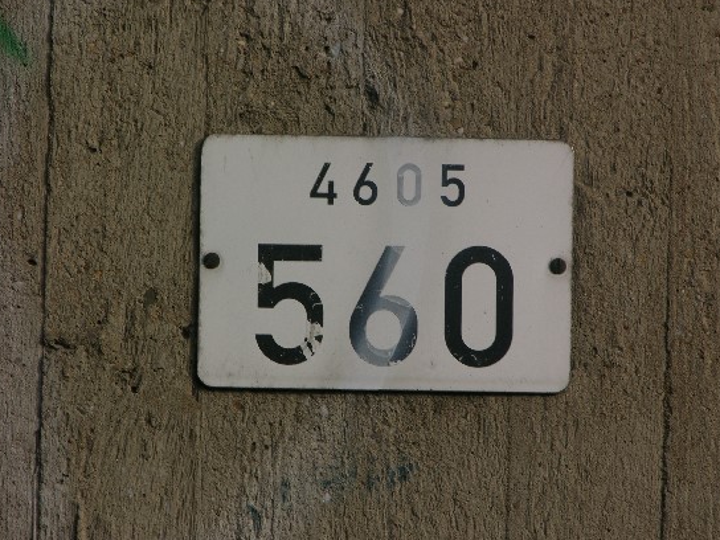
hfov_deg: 6.6
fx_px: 6281
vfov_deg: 4.9
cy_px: 265
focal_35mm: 302
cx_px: 384
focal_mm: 71.2
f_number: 6.6
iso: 50
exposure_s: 1/156
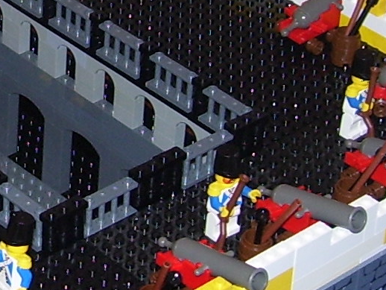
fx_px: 1785
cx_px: -171
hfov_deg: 11.9
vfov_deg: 9.2
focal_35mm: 160
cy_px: 26
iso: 80
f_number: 2.7
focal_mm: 6
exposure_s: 1/60
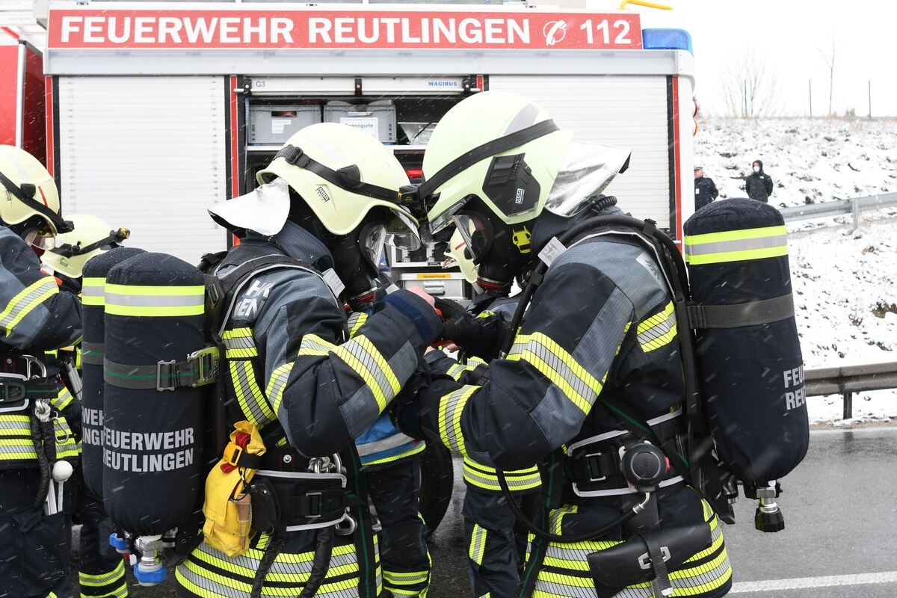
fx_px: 747
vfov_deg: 43.6
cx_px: 448
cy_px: 299
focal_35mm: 30
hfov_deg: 61.9
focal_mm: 20
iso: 400
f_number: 5.6
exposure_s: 1/250
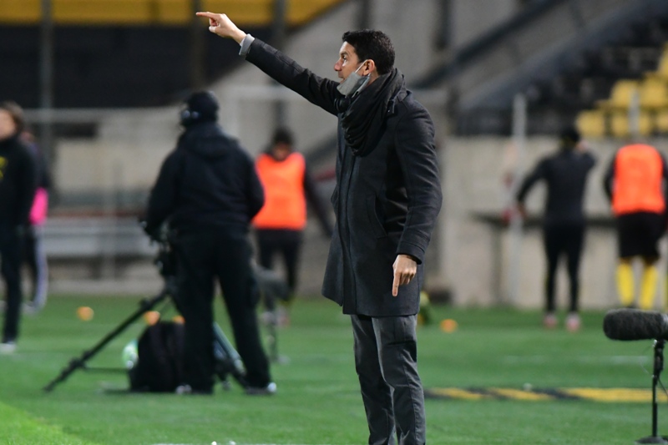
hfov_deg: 4.6
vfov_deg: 3.1
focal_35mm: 450
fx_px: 8348
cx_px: 334
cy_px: 222
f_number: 3.5
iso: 5000
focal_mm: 300
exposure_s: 1/640
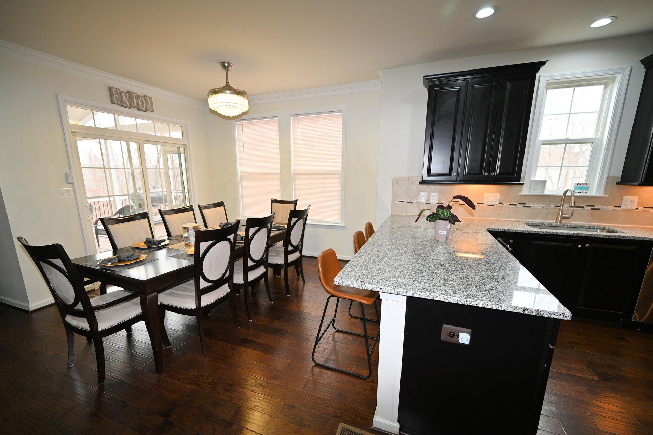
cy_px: 232
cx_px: 313
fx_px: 272
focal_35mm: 15
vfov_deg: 77.1
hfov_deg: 100.4
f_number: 4
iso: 320
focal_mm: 14
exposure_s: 1/80
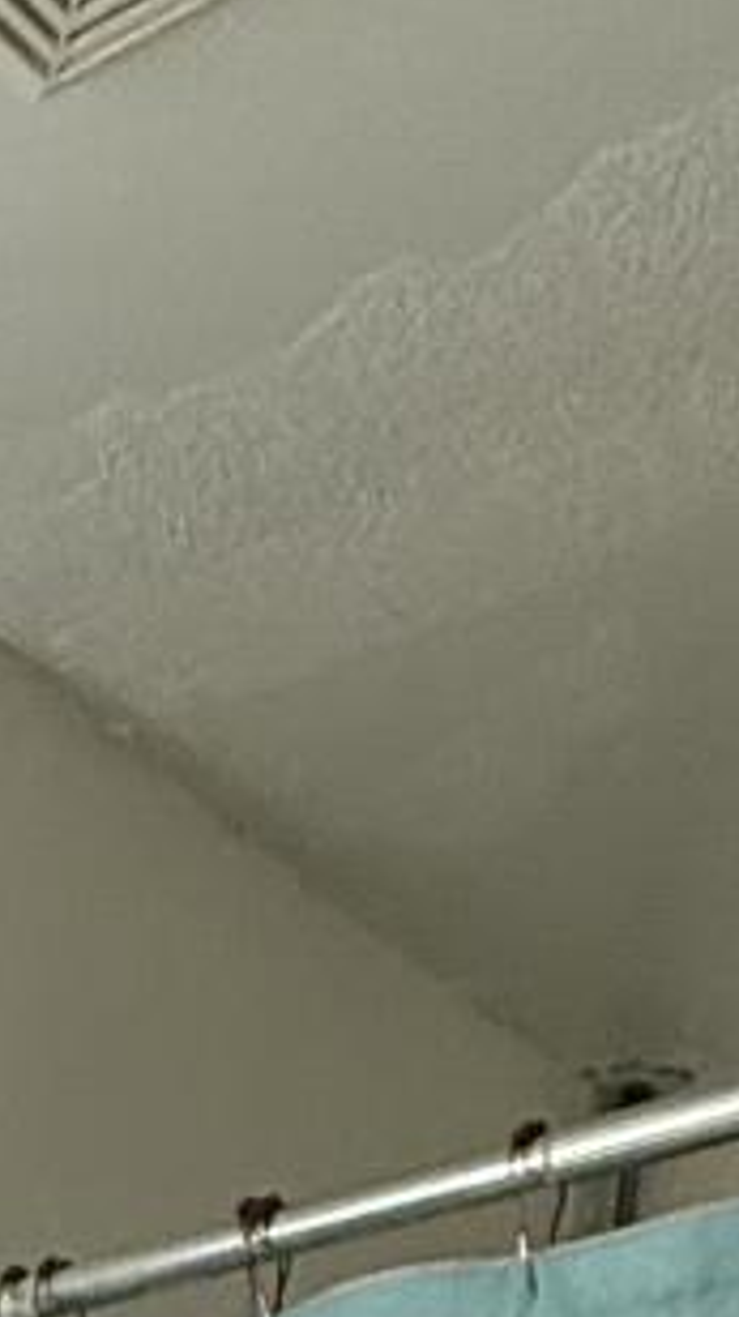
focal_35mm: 99
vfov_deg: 12.9
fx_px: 3453
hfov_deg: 11.3
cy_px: 3558
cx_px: -632
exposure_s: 1/120
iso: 200
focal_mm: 2.22
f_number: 2.2
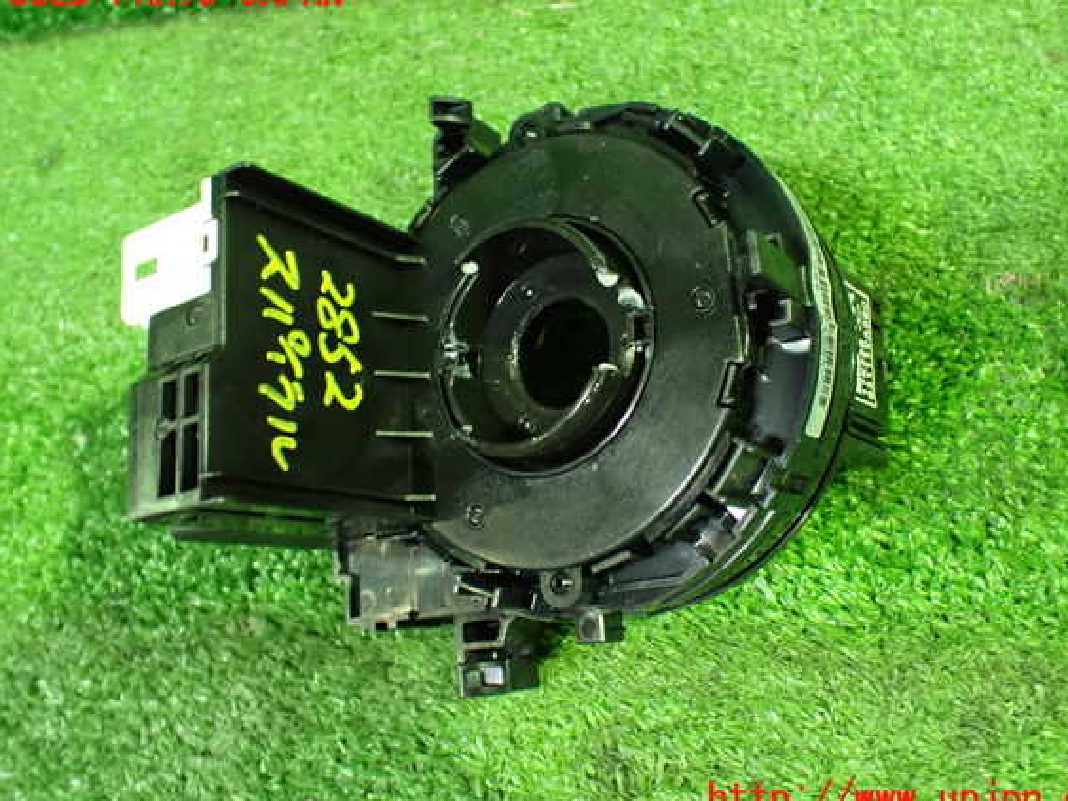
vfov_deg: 44.1
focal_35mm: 32
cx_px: 567
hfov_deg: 56.8
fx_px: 987
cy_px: 397
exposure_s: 1/30
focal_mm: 5.4
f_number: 2.3
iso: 1250
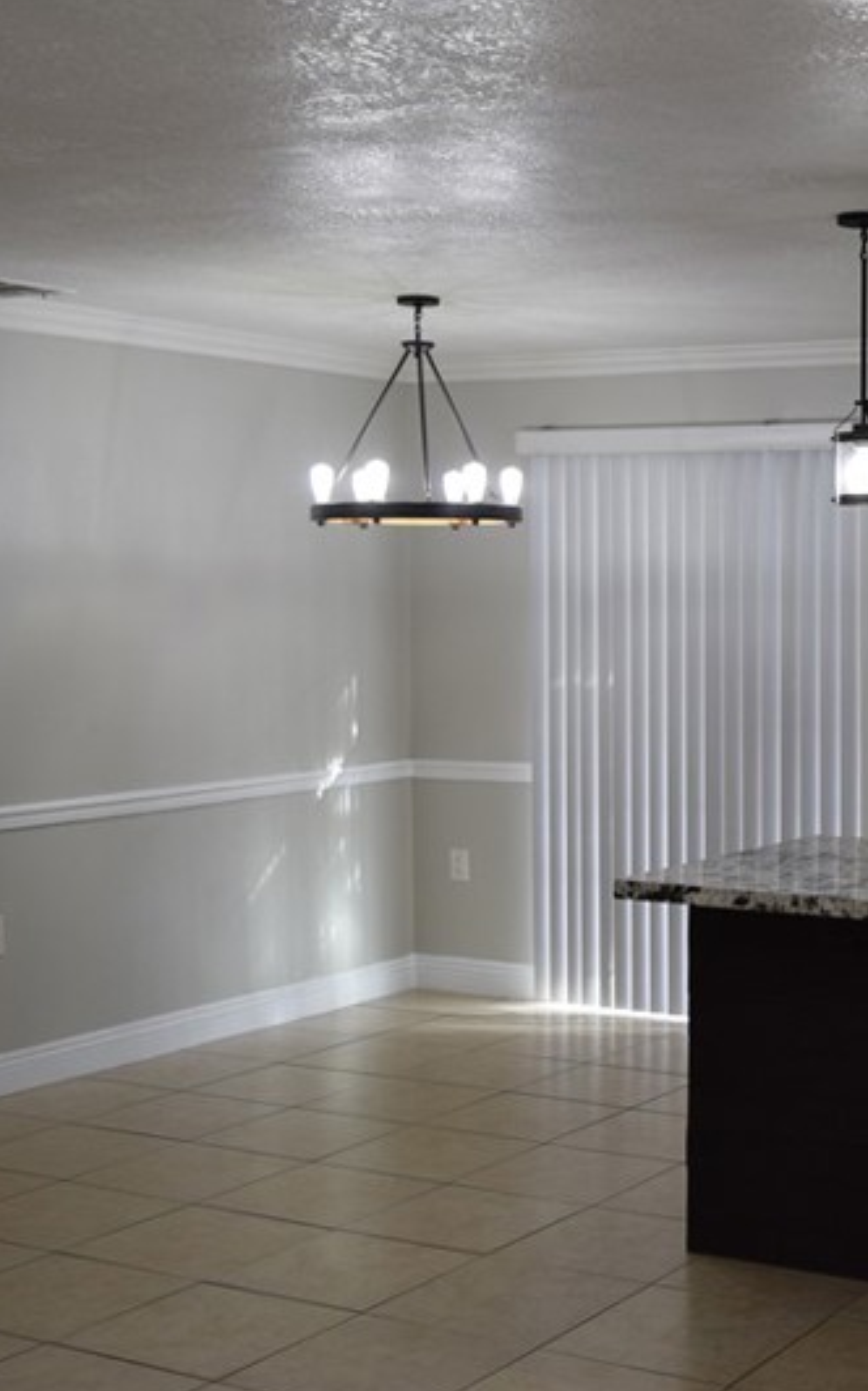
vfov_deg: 38.2
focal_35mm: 53
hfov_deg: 23.0
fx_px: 2008
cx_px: 954
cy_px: 642
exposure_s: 1/60
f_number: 4
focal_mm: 18
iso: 500
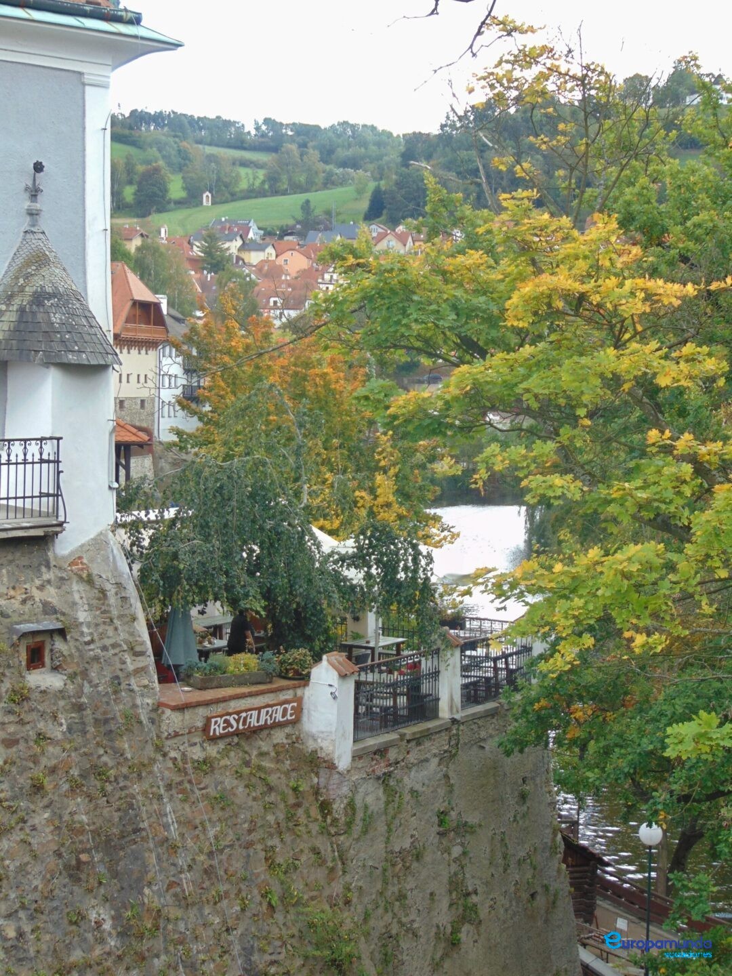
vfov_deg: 27.4
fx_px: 2002
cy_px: 488
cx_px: 366
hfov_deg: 20.7
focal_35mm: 71
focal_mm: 12.8
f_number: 3.7
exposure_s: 1/125
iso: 80
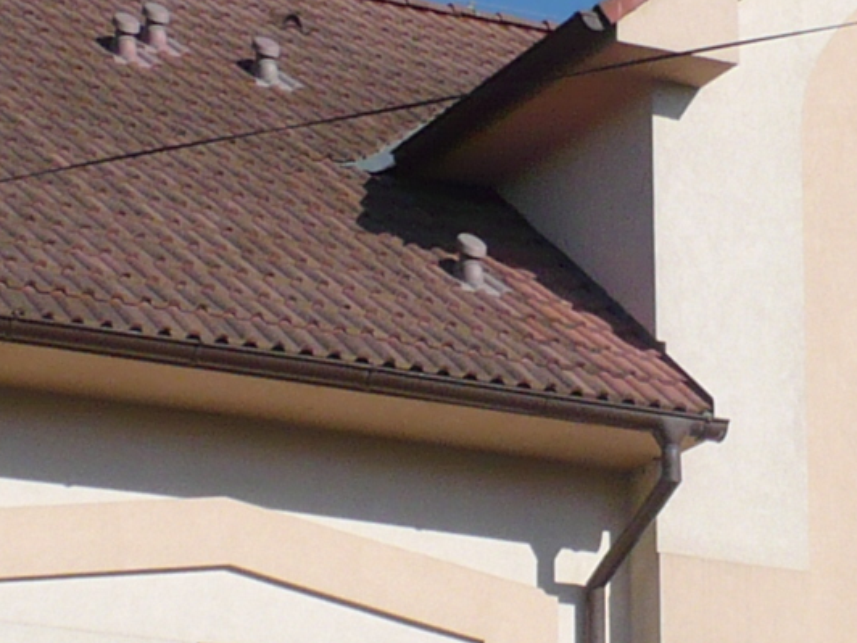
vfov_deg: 8.3
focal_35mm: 178
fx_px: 4407
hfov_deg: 11.0
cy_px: 693
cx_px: 772
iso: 100
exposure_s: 1/320
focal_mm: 6.1
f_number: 8
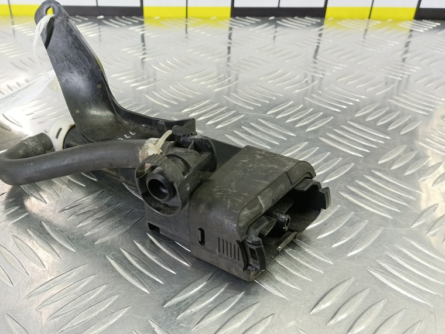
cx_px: 166
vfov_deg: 45.4
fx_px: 399
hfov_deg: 57.6
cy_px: 150
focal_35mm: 31
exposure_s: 1/50
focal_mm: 4.11
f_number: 1.6
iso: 229
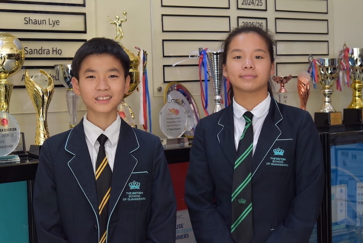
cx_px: 182
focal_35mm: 82
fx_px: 832
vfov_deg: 16.6
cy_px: 122
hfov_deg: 24.6
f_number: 5.6
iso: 900
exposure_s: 1/125
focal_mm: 55
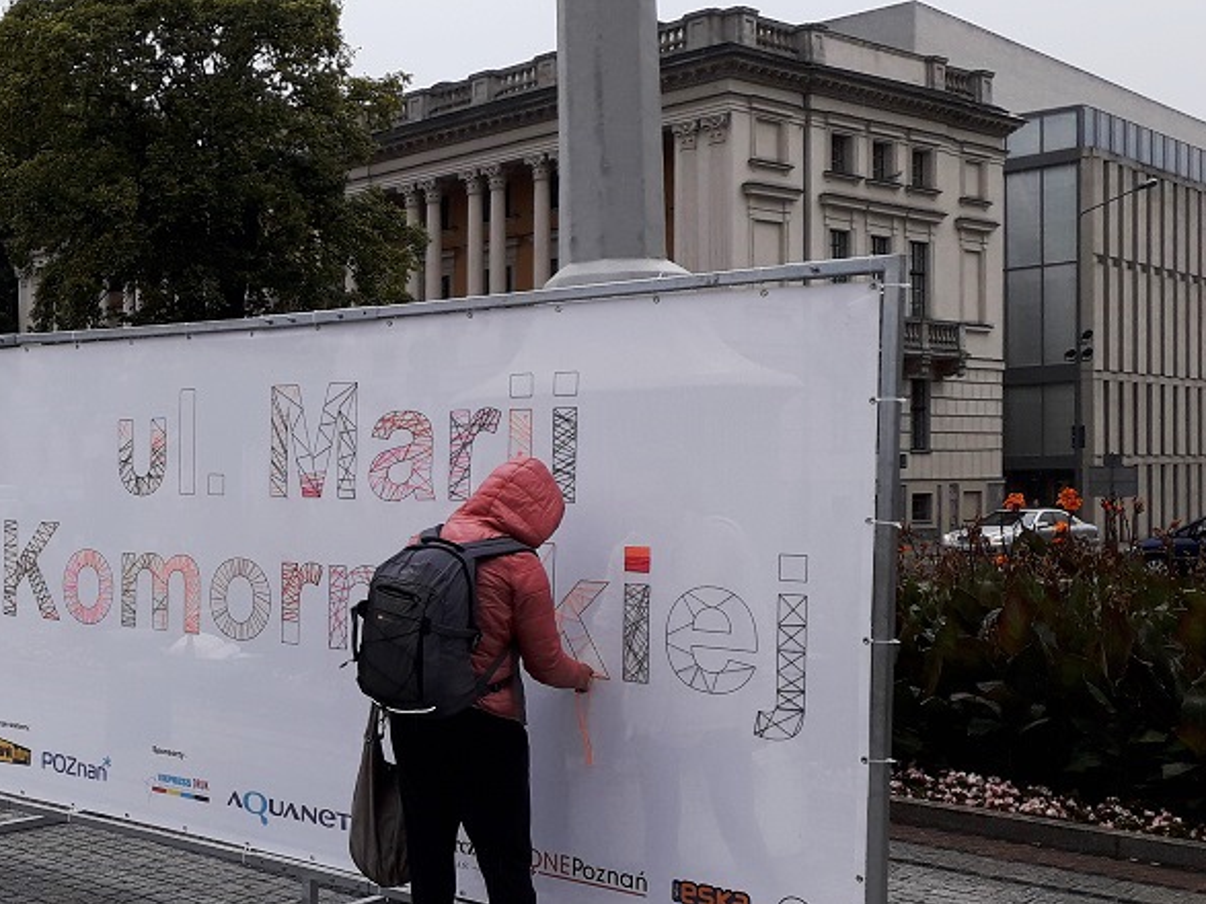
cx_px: 185
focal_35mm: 46
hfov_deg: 39.1
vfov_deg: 31.5
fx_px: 1602
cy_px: 516
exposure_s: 1/252
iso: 40
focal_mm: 3.6
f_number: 1.9
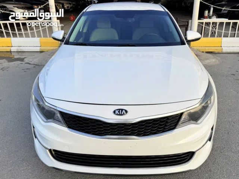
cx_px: 120
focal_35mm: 24
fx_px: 166
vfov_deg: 56.8
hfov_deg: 71.6
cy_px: 90
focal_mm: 6.76
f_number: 1.78
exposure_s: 1/1211
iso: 80
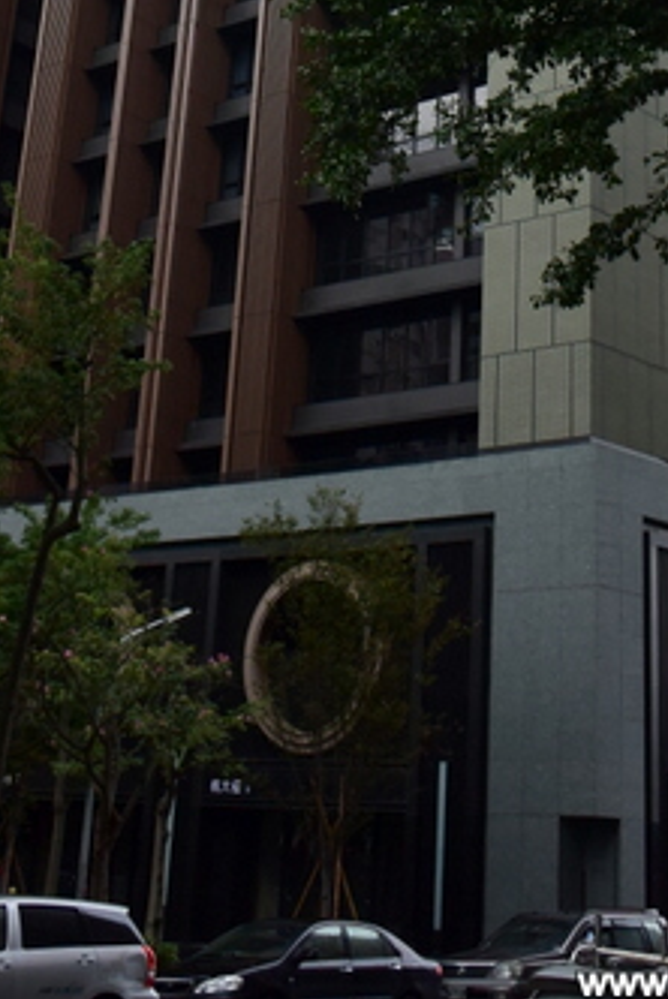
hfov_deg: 21.0
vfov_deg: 27.7
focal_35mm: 65
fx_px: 1805
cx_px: 331
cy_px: -147
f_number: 4
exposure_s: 1/250
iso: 160
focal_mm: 10
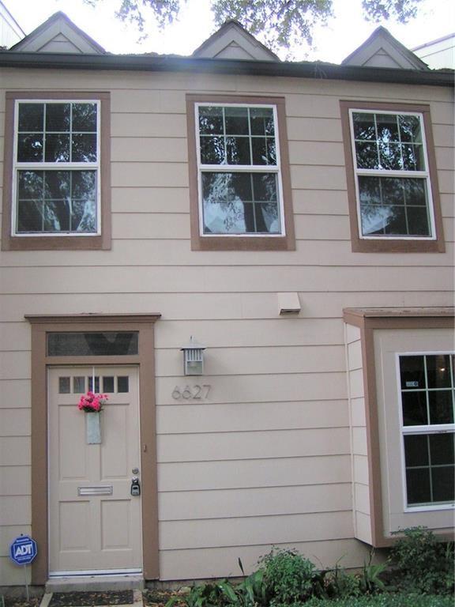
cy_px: 304
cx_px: 228
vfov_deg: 49.0
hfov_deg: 37.7
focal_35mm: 38
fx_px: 666
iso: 160
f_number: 2.8
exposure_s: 1/40
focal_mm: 5.8
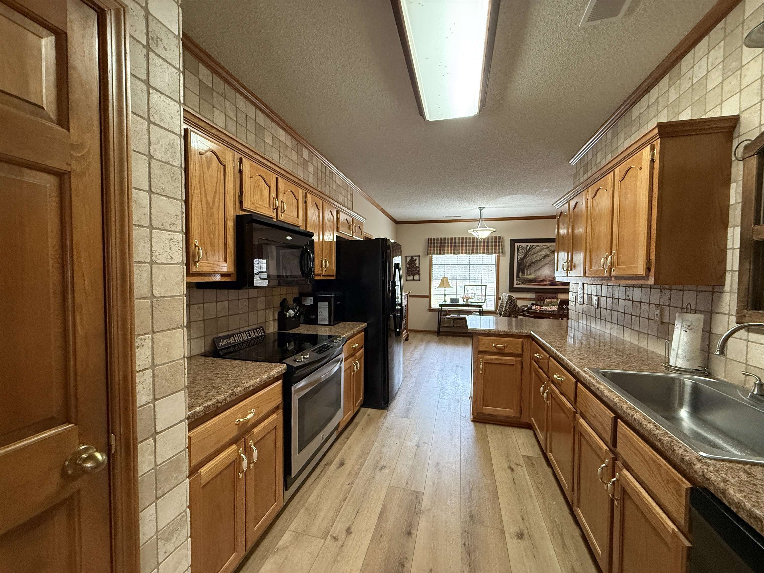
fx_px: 309
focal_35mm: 14
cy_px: 286
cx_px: 382
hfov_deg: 102.1
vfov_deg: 85.7
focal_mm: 2.22
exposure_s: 1/60
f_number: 2.2
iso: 500
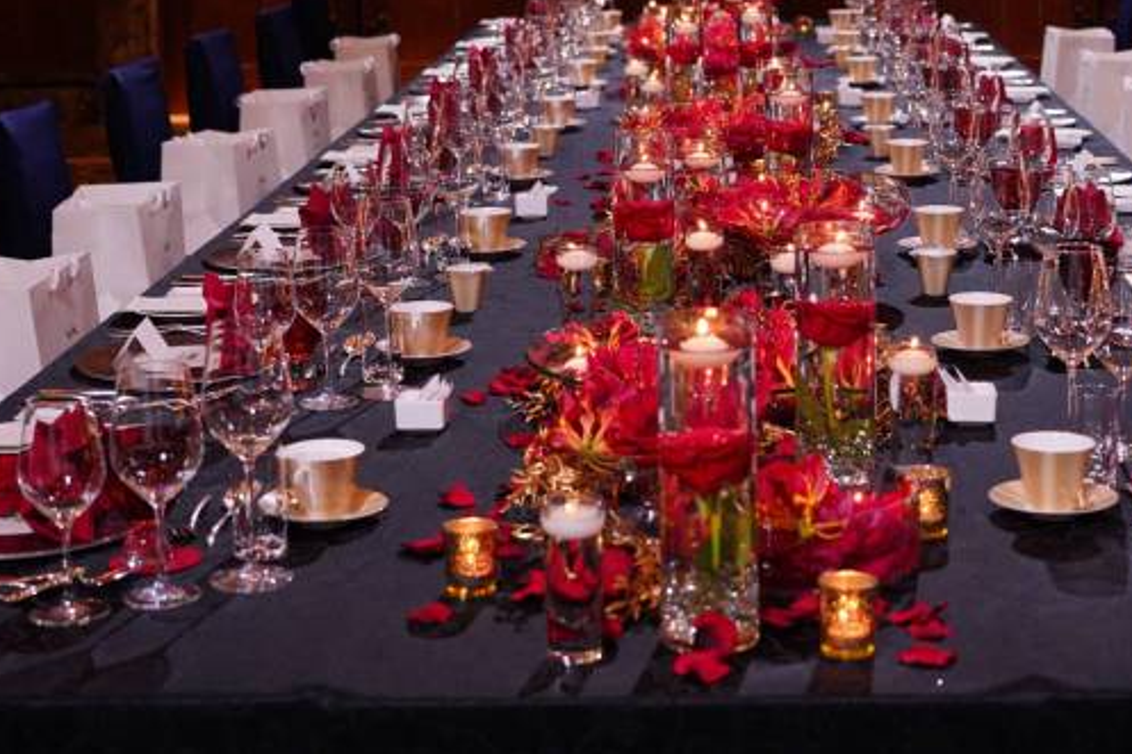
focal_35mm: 74
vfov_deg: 18.2
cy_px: 151
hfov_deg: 27.2
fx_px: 2326
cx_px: 729
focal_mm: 46
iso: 3200
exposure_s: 1/250
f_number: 4.5
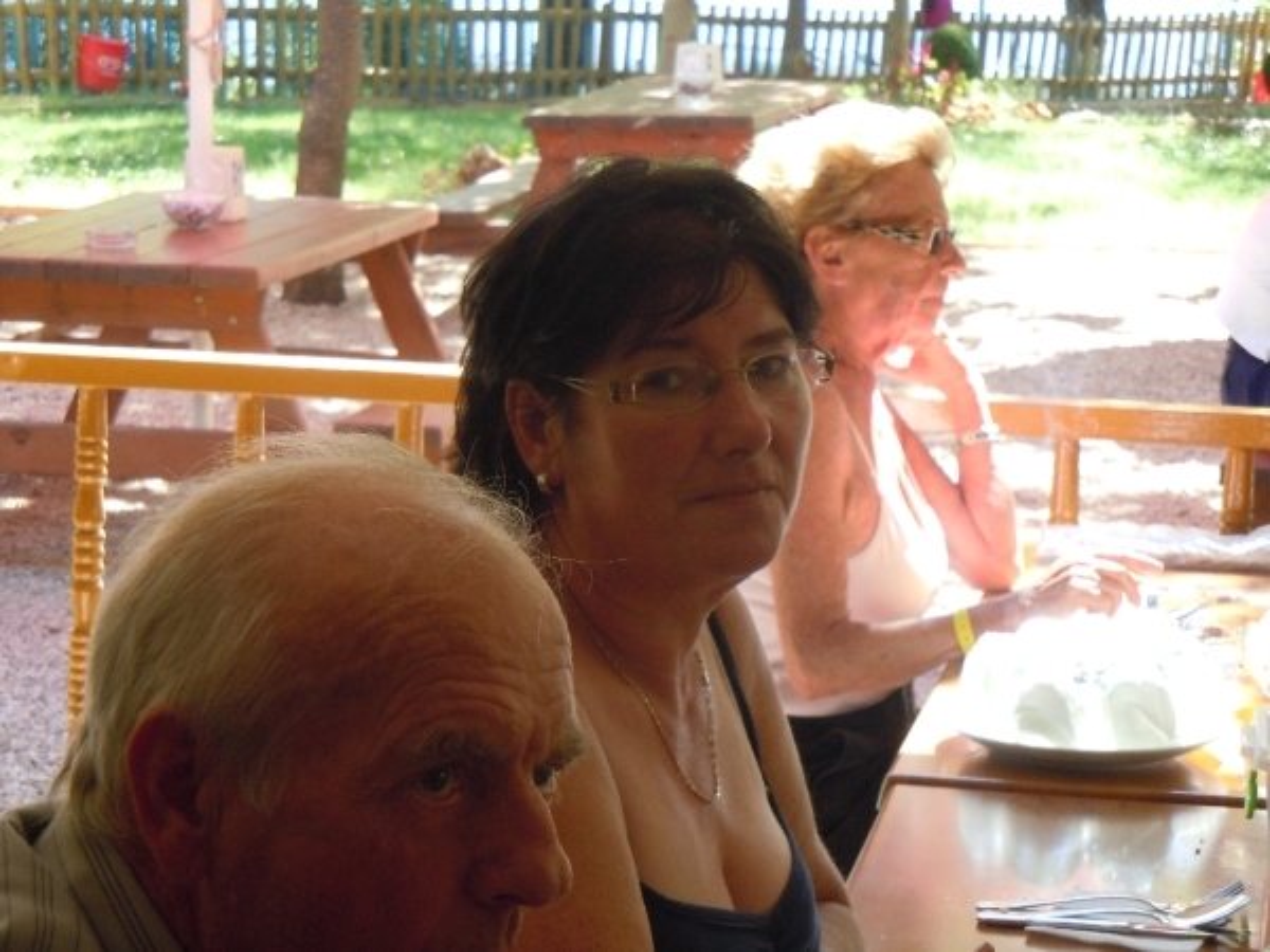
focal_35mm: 102
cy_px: 476
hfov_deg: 19.3
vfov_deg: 14.5
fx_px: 3742
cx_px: 635
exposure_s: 1/100
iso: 320
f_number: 4.5
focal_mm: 18.3
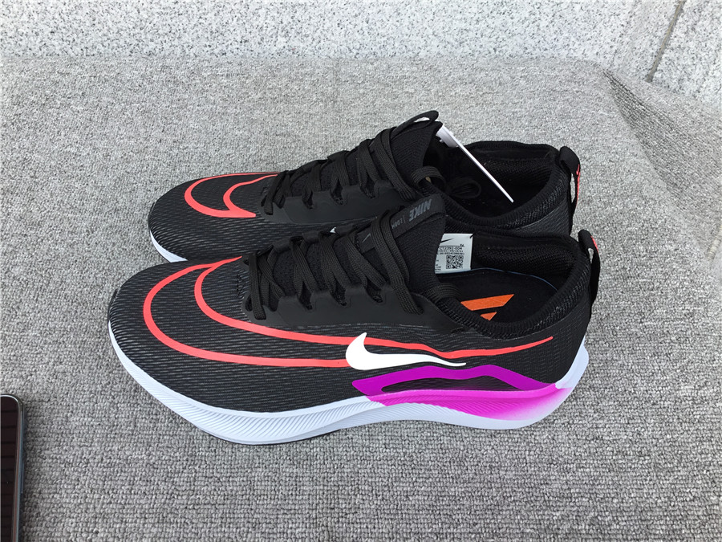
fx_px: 647
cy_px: 271
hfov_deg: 58.4
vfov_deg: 45.4
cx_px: 361
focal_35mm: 31
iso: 25
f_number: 2.4
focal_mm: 3.3
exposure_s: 1/208
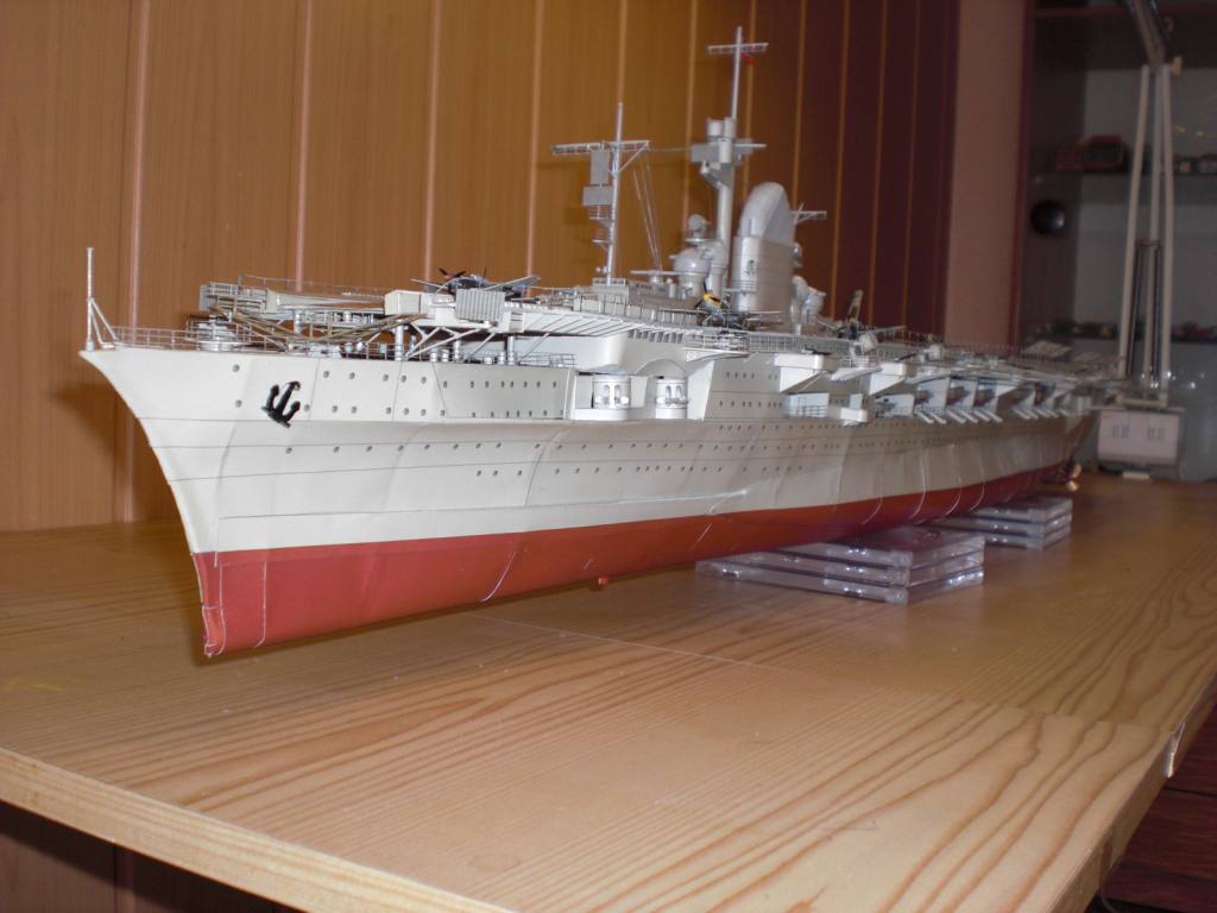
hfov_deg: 49.0
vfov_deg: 37.7
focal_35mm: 38
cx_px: 608
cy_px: 456
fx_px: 1336
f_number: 3.1
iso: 100
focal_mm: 6.3
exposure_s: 1/60
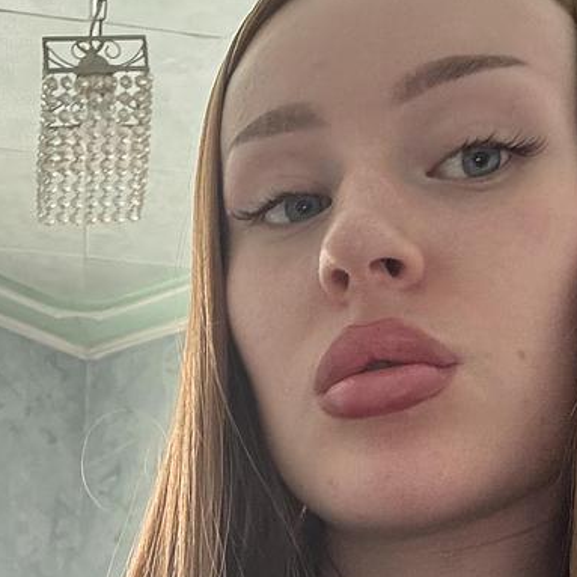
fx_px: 1282
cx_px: 259
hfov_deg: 25.3
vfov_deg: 24.1
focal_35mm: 68
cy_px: 594
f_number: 1.9
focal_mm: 2.69
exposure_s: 1/40
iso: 320
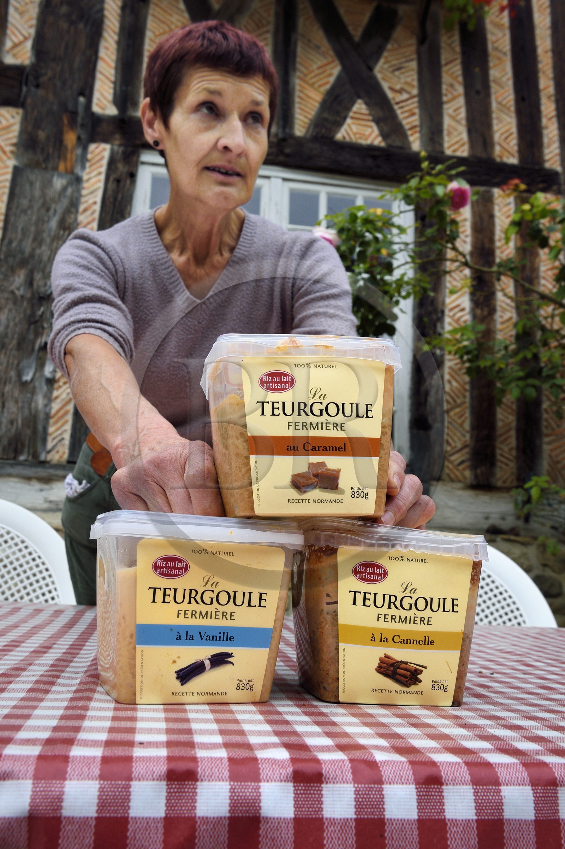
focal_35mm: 34
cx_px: 282
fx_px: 801
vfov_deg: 55.8
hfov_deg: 38.9
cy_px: 424
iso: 800
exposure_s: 1/250
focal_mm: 34
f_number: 13
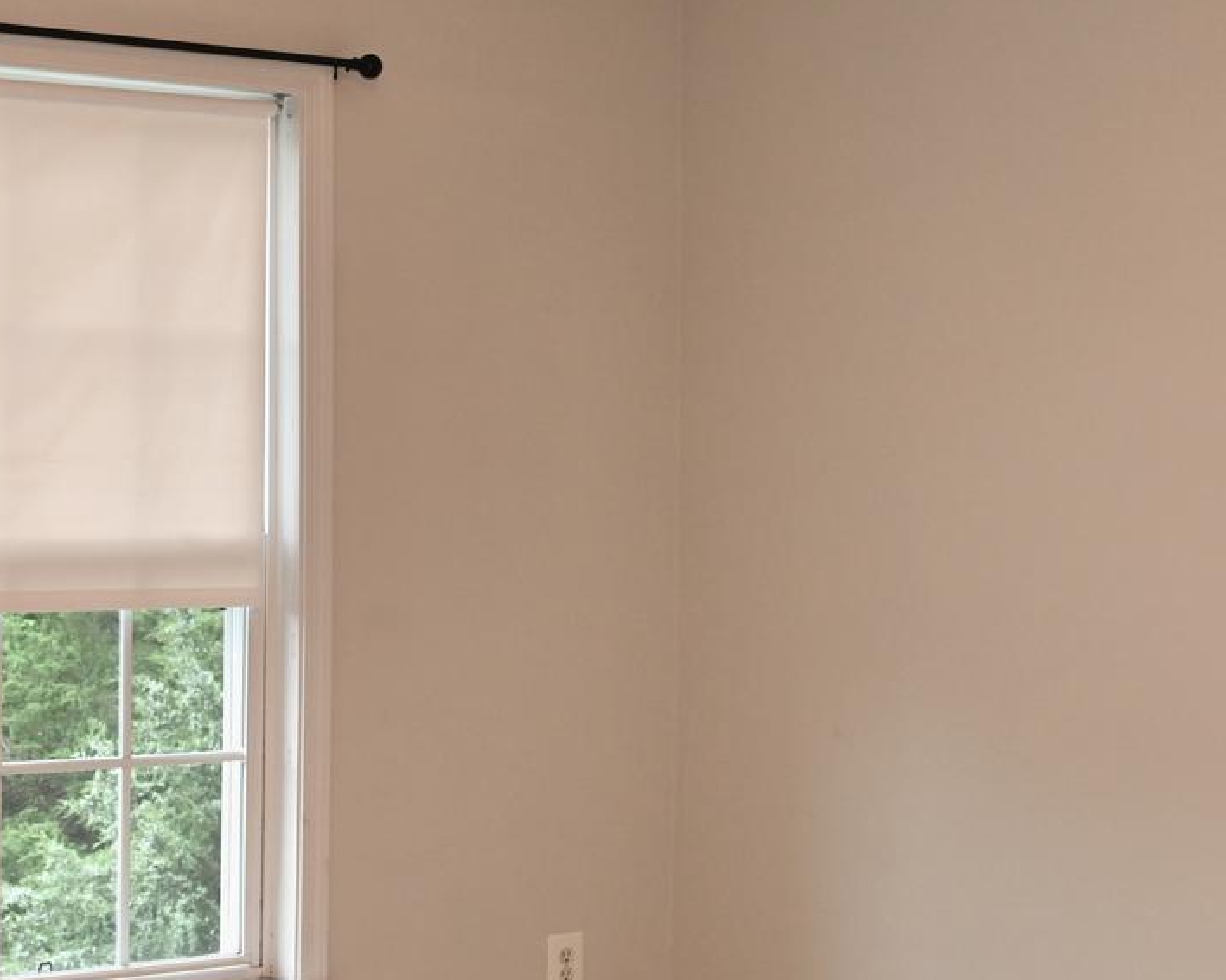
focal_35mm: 65
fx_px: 2358
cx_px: 315
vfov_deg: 23.5
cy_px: 587
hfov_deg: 28.7
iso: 500
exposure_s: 1/30
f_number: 7.1
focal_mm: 24
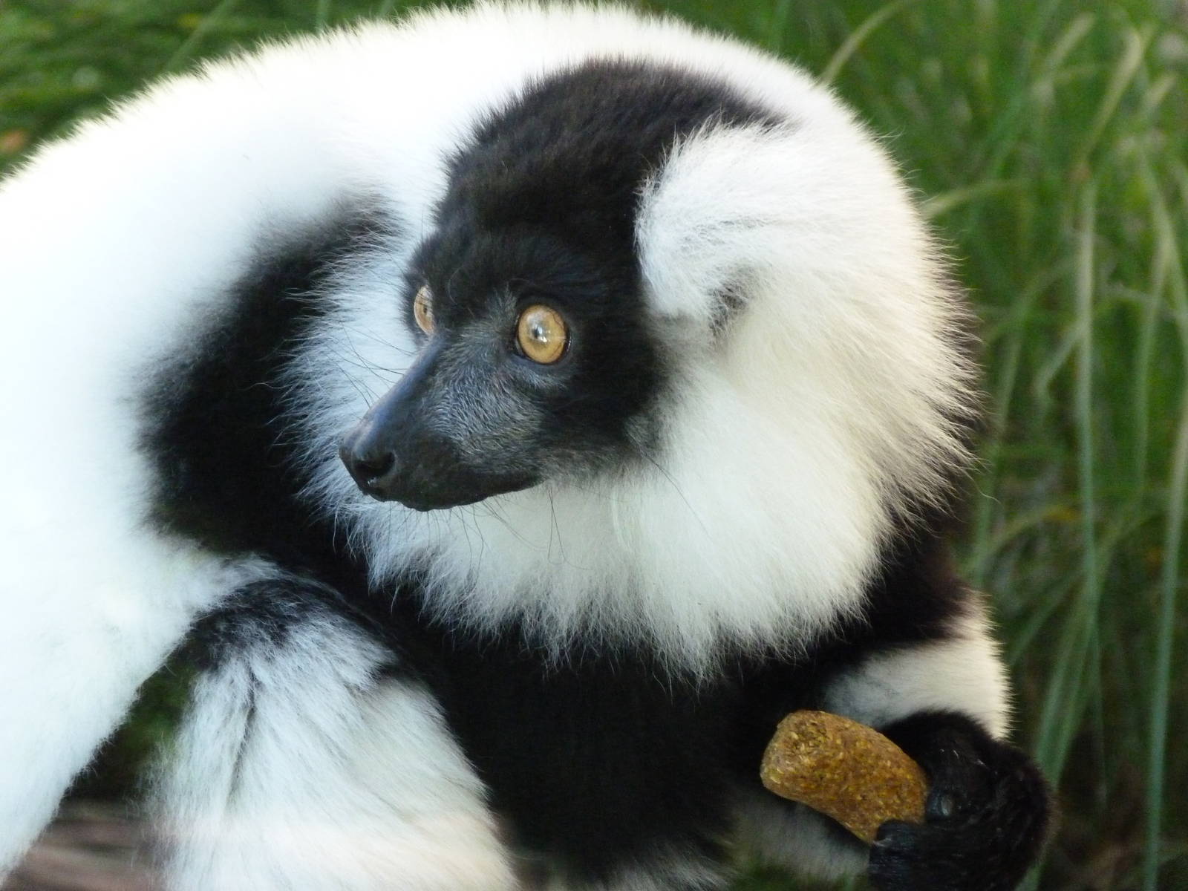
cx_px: 594
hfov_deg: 8.6
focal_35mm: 230
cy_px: 446
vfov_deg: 6.5
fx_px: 7893
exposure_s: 1/250
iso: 800
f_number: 3.9
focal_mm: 41.4
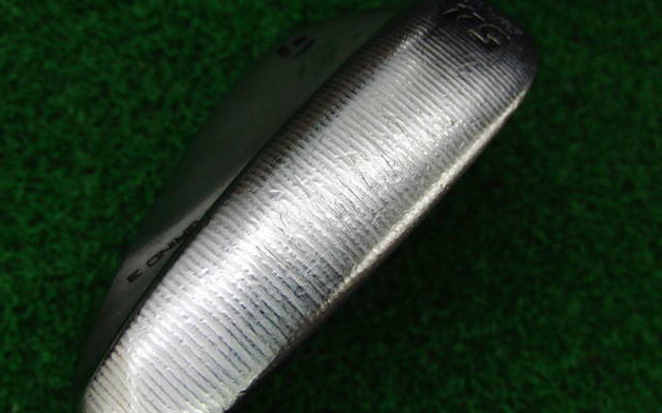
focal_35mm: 40
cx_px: 331
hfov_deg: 49.3
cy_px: 200
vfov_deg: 32.0
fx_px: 721
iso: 200
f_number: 3.6
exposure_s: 1/80
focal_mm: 6.42
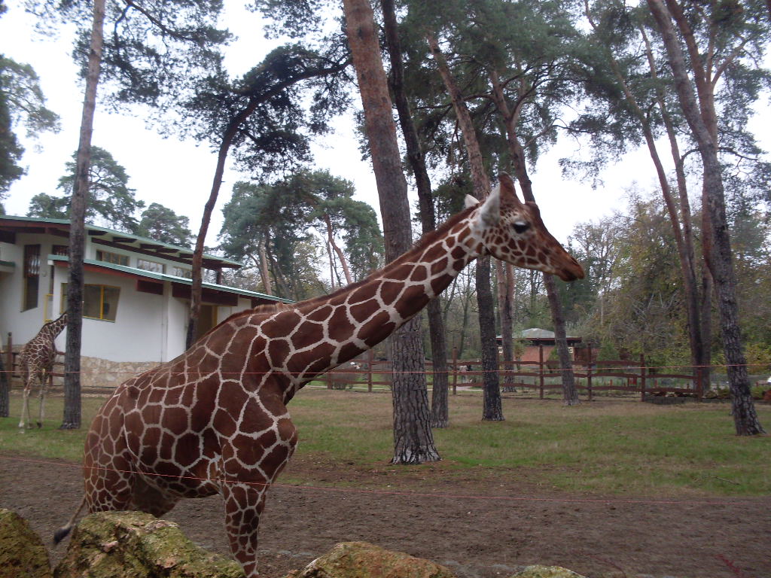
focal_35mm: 38
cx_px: 386
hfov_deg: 49.0
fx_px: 846
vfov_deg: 37.7
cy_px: 289
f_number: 2.8
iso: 100
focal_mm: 6.3
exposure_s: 1/90
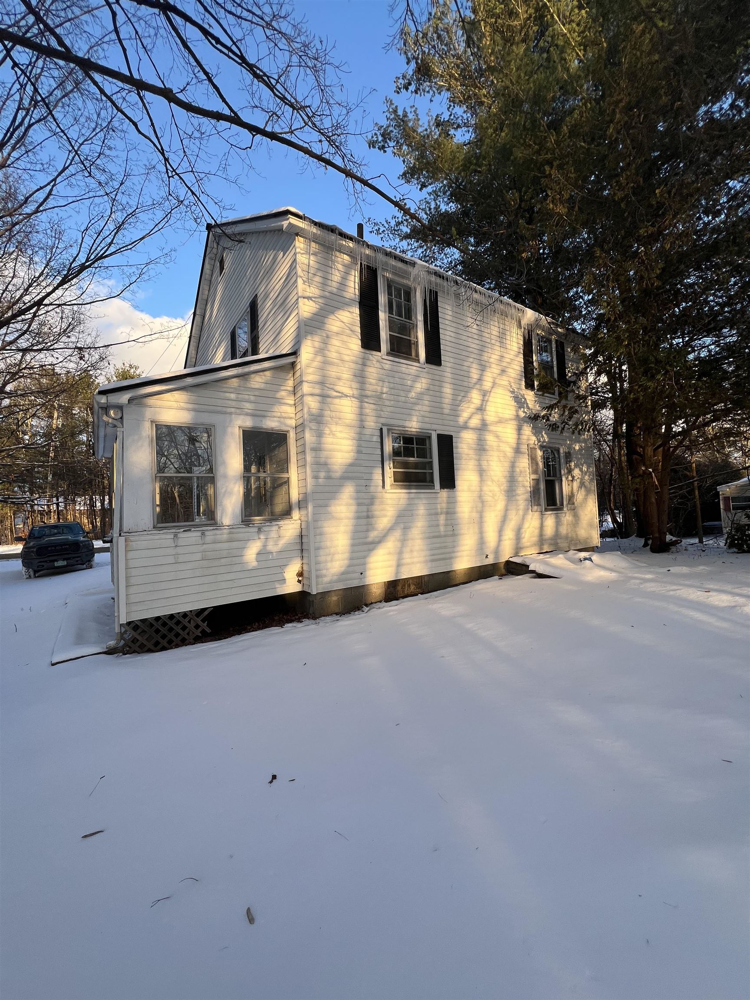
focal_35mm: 13
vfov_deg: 106.2
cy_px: 500
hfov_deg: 89.9
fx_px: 376
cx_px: 375
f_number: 1.8
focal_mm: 1.57
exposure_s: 1/352
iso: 32
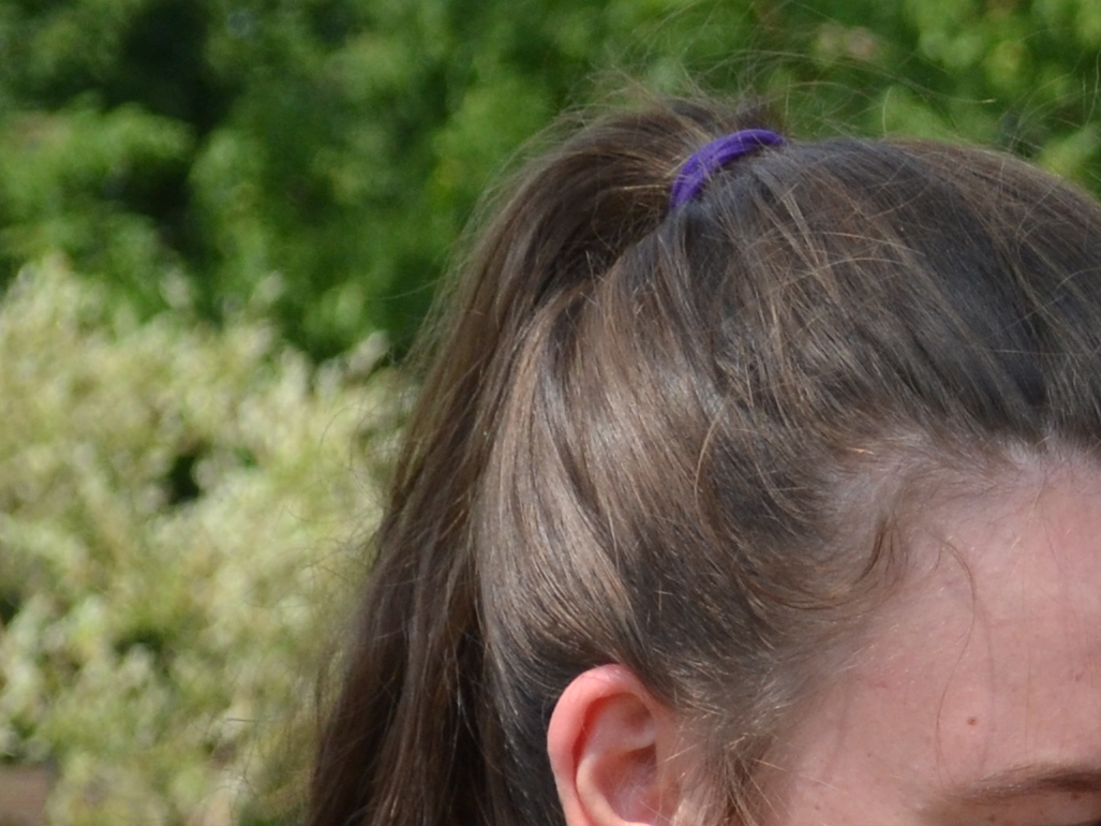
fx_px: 9259
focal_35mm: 291
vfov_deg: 5.1
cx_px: 2420
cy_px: 978
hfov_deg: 6.5
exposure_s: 1/1250
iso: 400
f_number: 5.3
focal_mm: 45
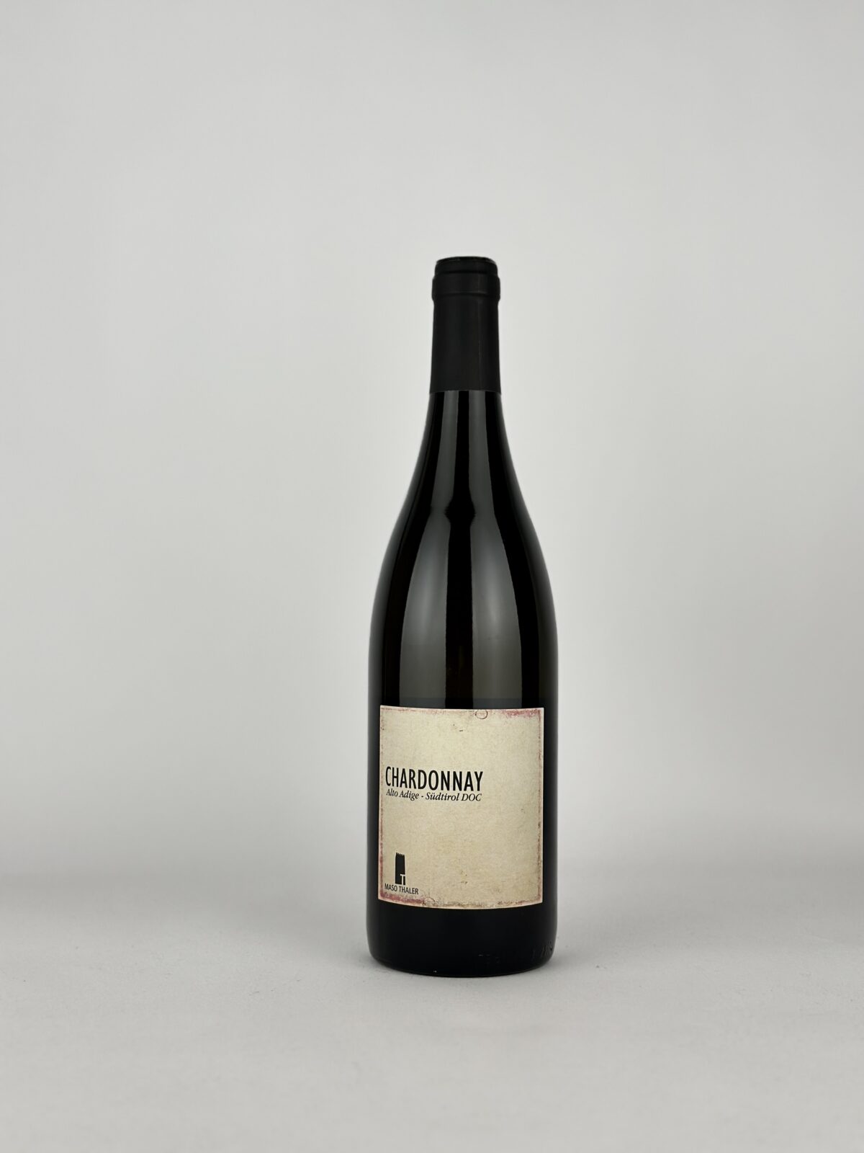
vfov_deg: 39.7
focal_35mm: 48
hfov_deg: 30.3
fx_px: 1597
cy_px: 576
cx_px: 432
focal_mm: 6.86
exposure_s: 1/751
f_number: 1.78
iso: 80
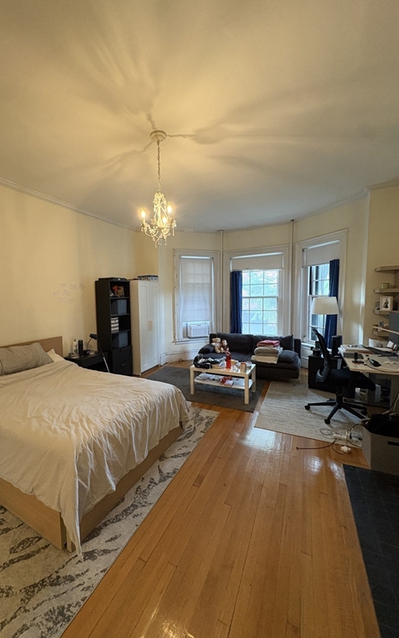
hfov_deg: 73.9
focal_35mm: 15
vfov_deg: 101.5
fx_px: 261
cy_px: 318
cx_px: 159
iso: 400
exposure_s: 1/60
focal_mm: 2.22
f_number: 2.2
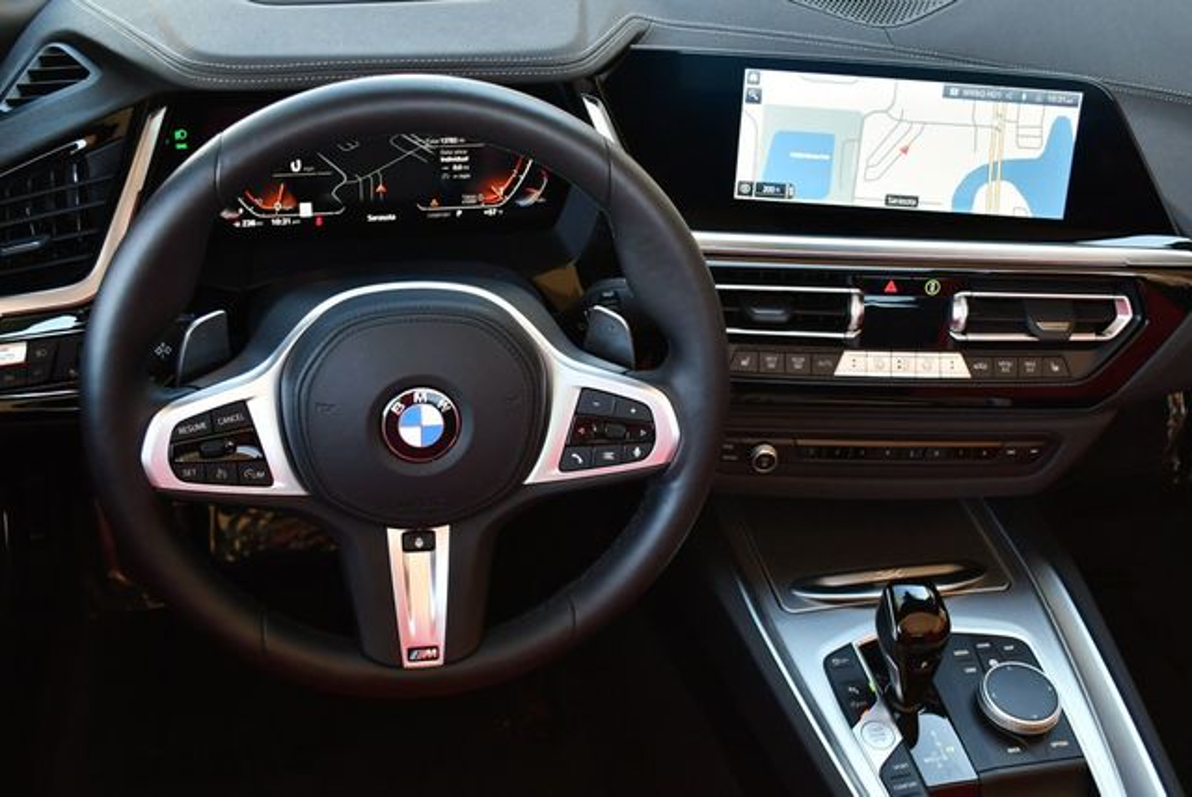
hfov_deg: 48.4
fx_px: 1326
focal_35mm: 40
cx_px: 596
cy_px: 398
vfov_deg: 33.5
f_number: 3.8
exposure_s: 1/250
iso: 720
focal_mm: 20
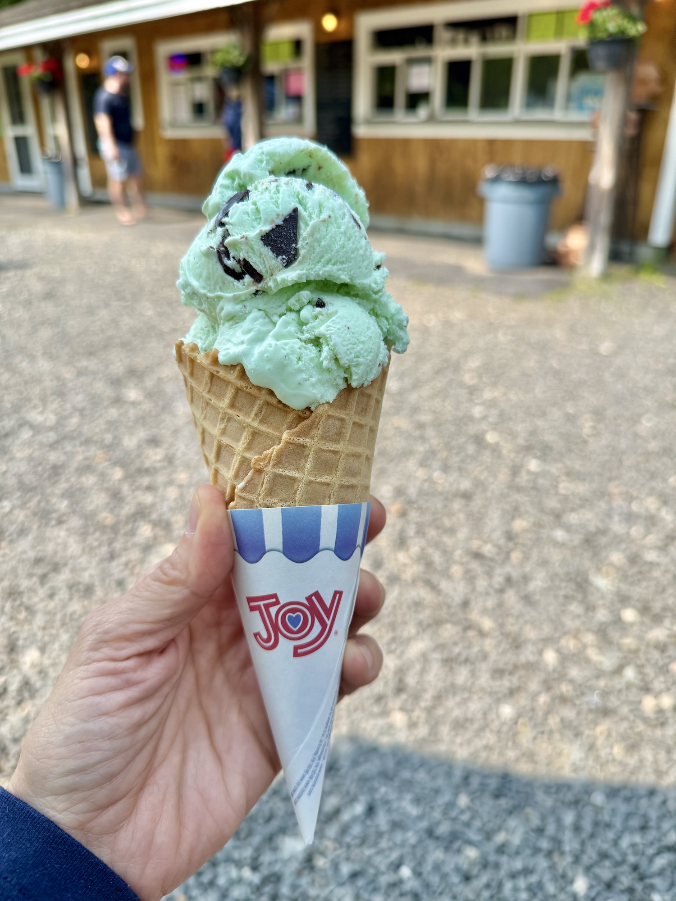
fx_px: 625
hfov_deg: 56.8
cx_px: 338
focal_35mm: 24
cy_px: 450
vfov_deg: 71.6
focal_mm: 6.76
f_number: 1.78
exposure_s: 1/2232
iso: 80
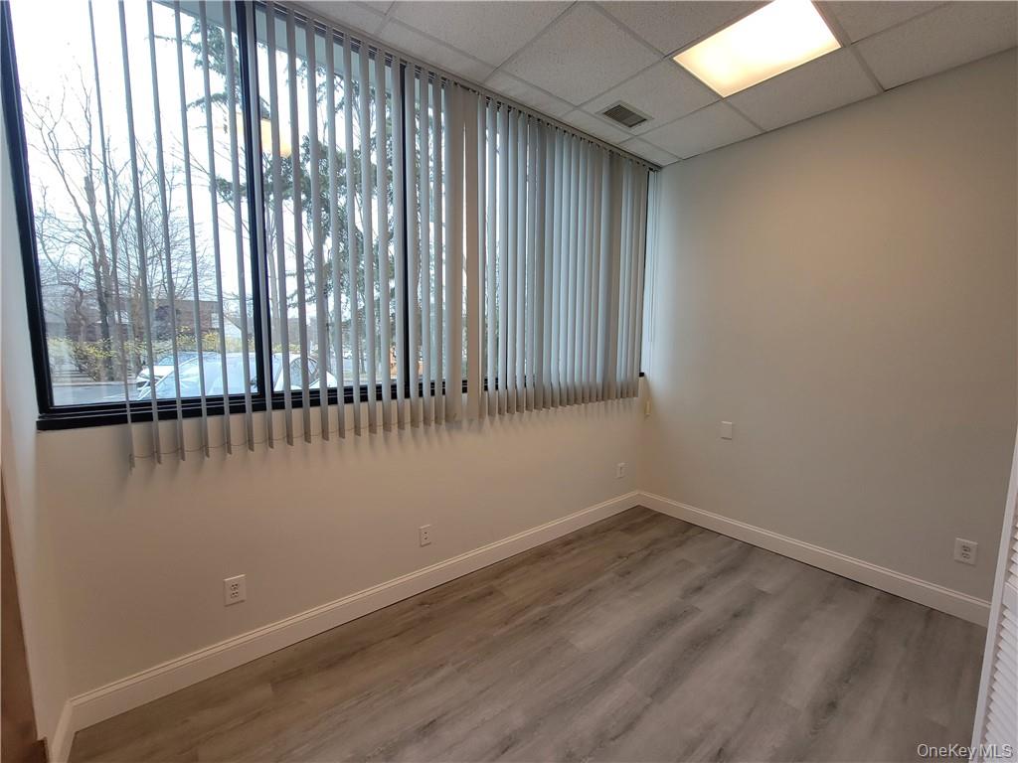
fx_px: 382
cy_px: 382
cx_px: 509
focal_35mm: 13
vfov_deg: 89.9
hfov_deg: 106.2
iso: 125
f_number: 2.2
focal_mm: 2.2
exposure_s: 1/60
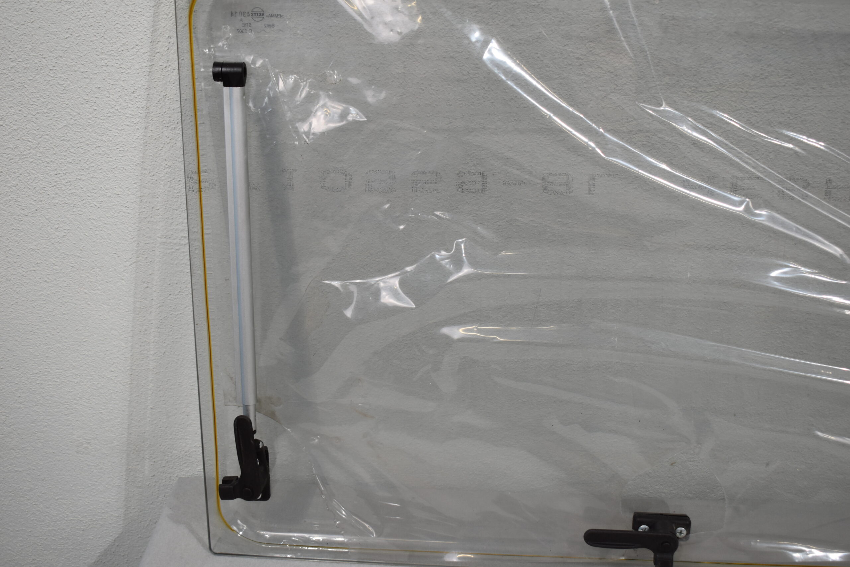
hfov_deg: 43.6
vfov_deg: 29.9
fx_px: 1062
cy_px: 284
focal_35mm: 45
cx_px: 425
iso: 400
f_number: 5.6
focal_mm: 30
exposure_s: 1/125
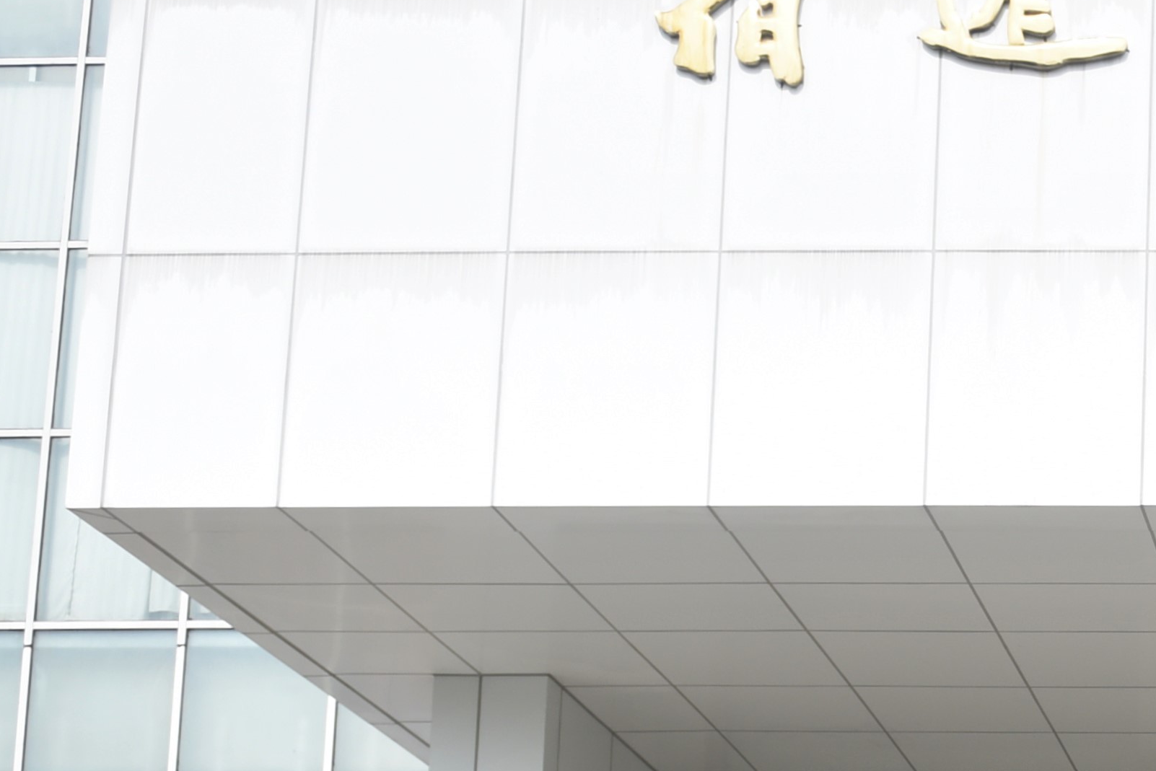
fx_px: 2698
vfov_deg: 15.1
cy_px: 1166
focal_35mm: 84
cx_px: 1462
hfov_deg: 22.0
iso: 100
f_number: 2.8
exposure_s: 1/1600
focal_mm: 24
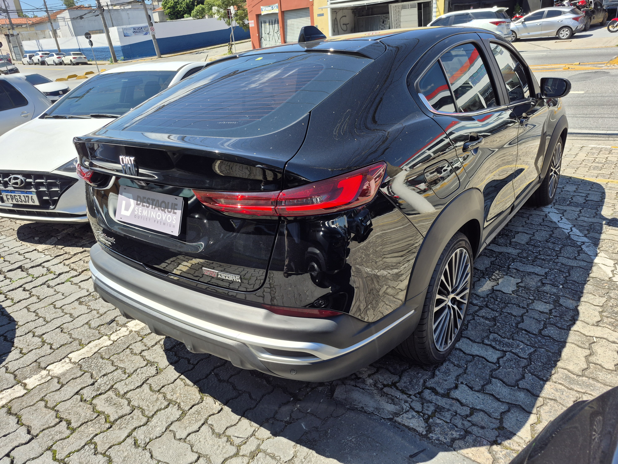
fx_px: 411
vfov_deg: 58.9
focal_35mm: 23
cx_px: 309
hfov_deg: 73.9
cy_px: 232
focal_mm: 5.4
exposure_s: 1/1464
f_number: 1.8
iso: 25
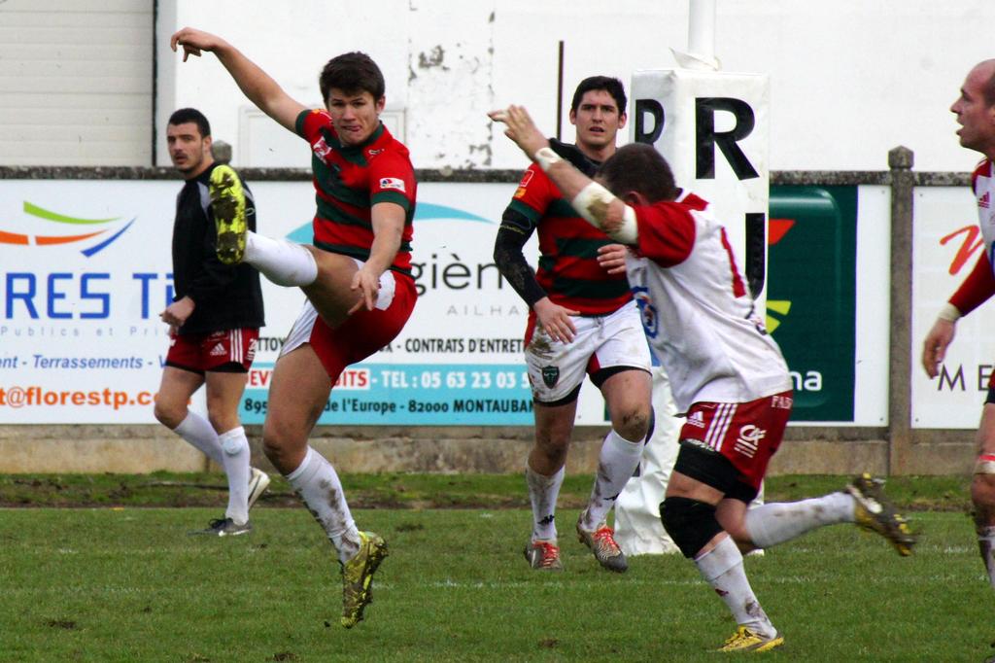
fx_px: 12433
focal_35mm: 450
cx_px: 498
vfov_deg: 3.1
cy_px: 332
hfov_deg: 4.6
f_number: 16
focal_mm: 300
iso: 1600
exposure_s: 1/640
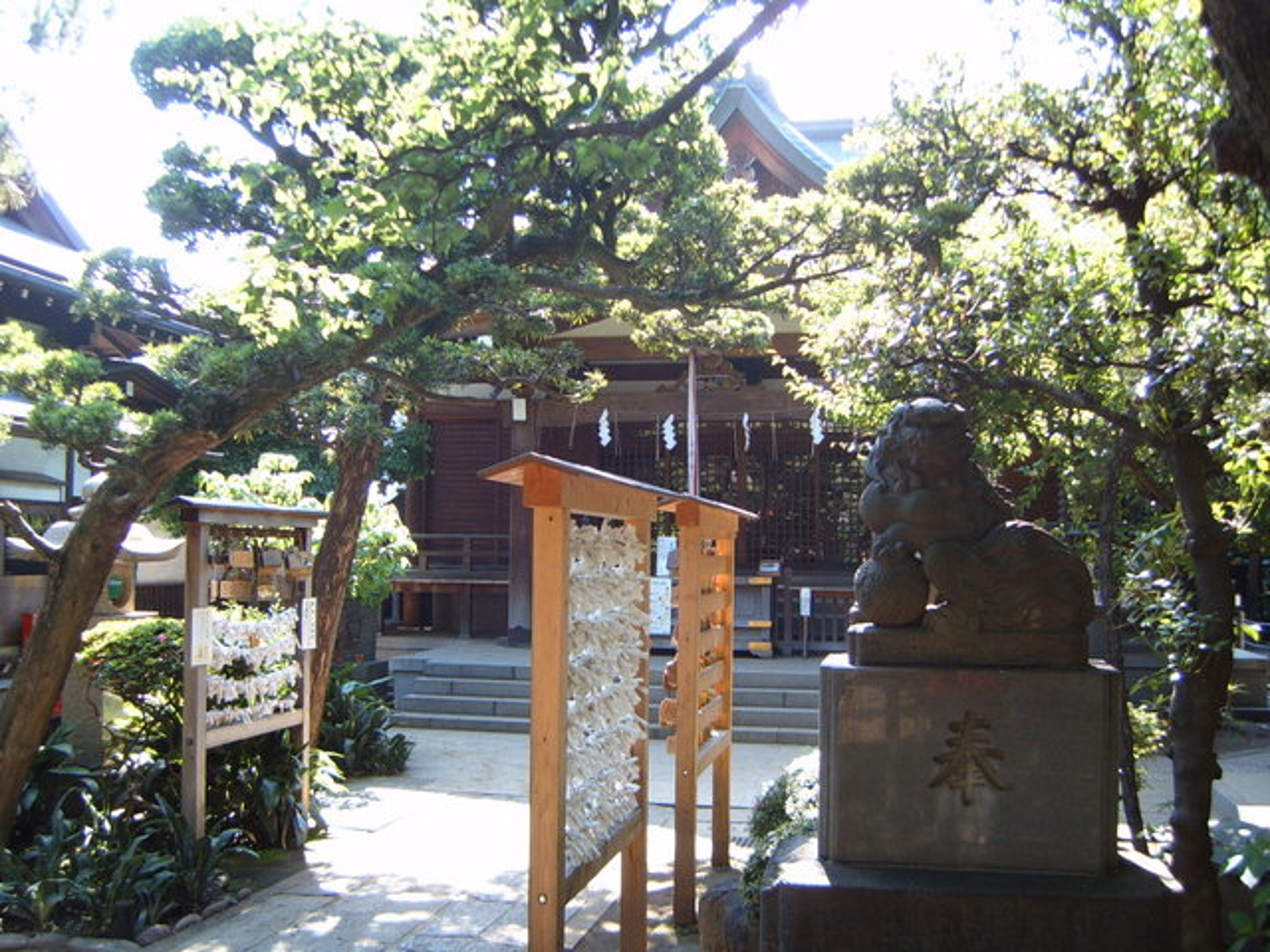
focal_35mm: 37
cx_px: 635
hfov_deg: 50.1
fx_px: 1357
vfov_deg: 38.7
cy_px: 476
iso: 63
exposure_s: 1/60
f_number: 2.9
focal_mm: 6.2
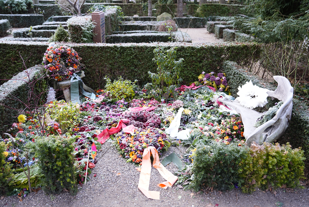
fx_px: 266
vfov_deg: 42.4
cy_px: 104
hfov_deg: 60.2
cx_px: 154
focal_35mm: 31
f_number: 3.2
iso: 250
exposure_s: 1/50
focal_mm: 31
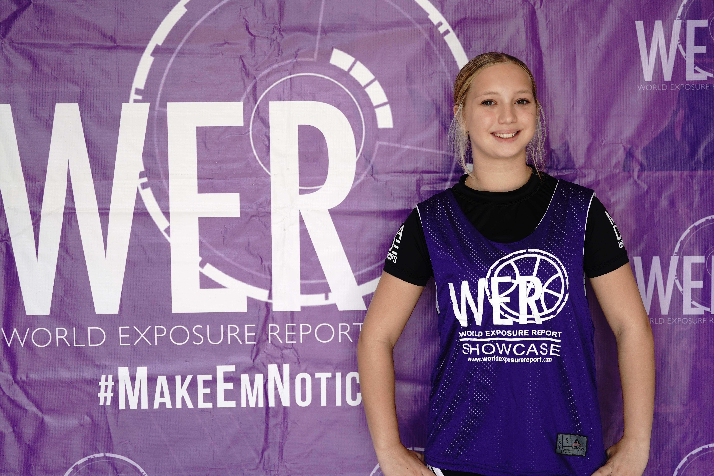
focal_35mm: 70
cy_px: 238
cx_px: 357
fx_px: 1388
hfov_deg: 28.8
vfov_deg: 19.5
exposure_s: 1/1000
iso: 500
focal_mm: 70
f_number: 2.8
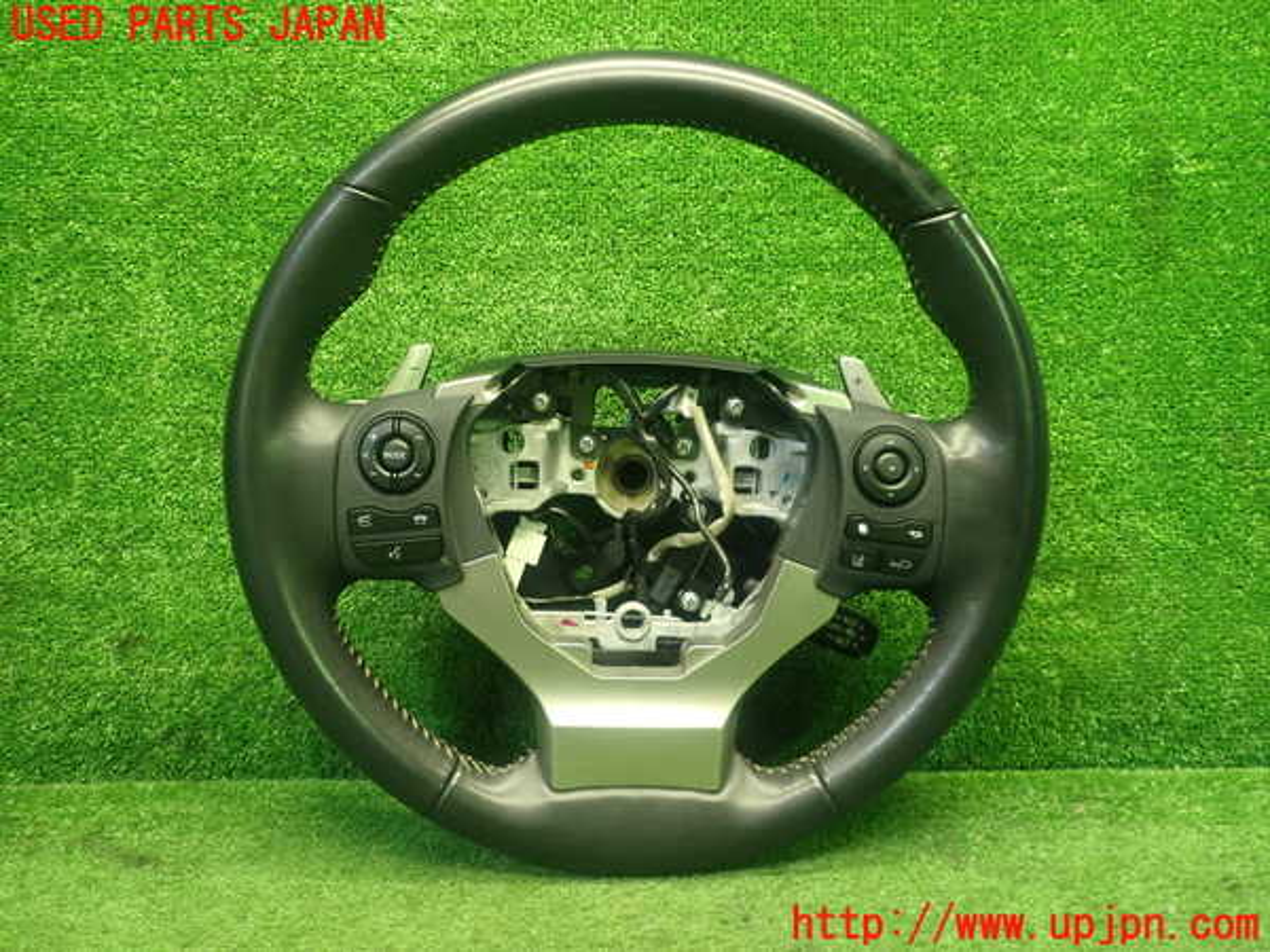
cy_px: 476
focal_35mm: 30
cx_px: 635
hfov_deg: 60.0
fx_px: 1101
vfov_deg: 46.8
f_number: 2.3
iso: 320
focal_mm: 5.4
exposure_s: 1/30
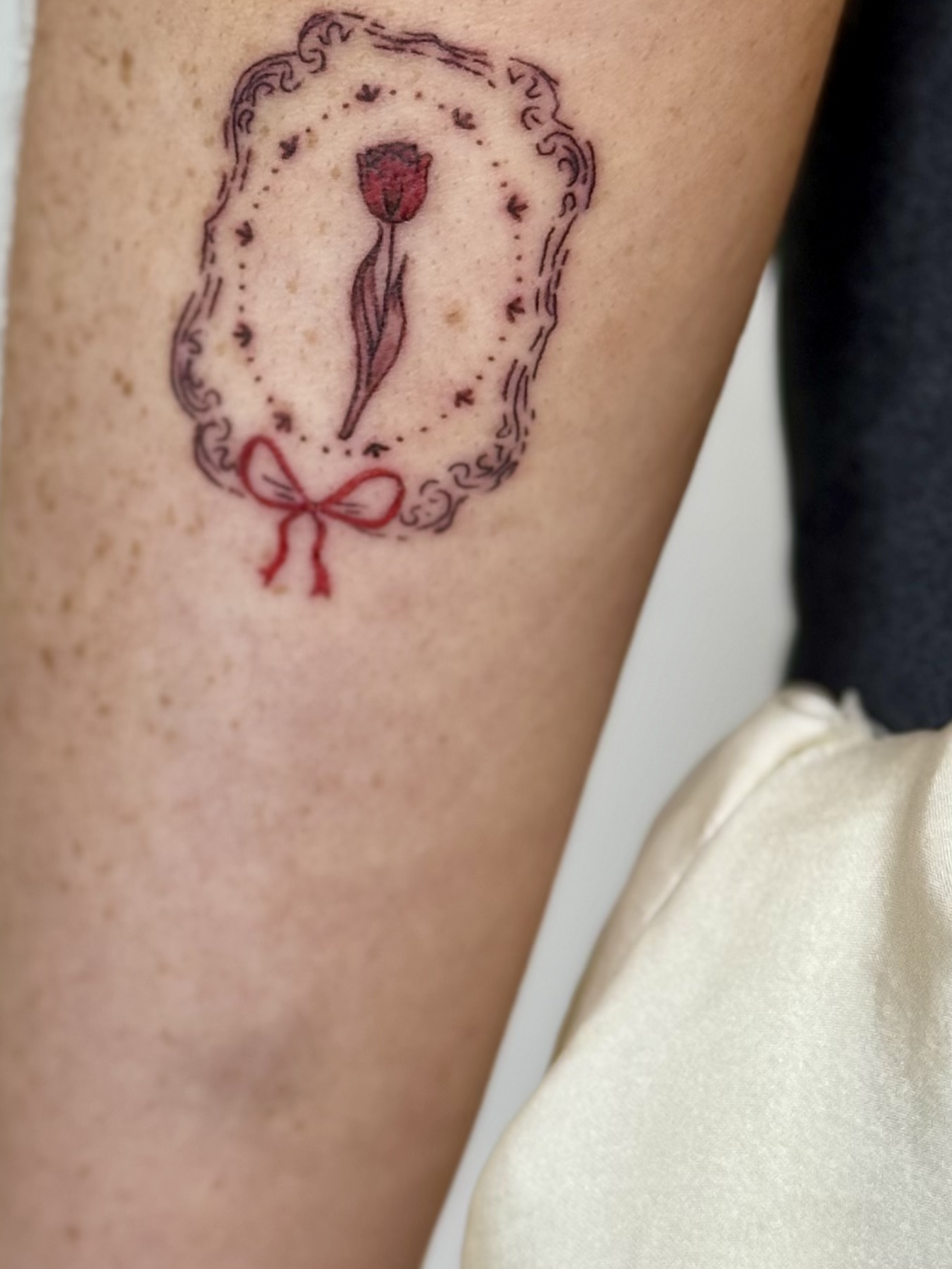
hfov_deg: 13.7
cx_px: 390
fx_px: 3960
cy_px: 197
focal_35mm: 108
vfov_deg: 18.0
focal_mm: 6.76
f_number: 1.78
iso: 64
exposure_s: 1/50
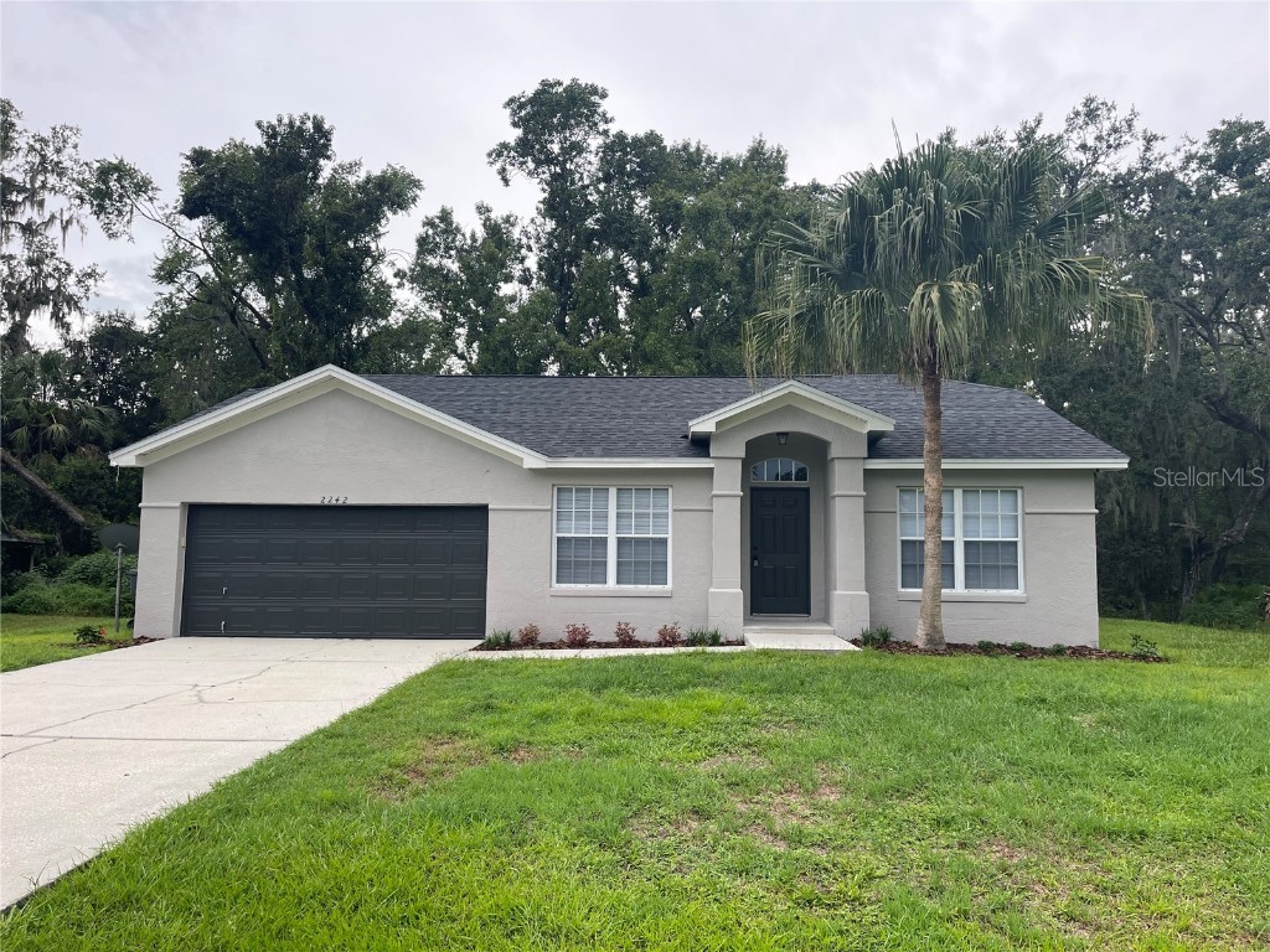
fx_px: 954
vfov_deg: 53.1
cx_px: 635
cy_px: 476
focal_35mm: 26
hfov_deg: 67.3
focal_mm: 5.1
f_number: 1.6
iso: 32
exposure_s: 1/235
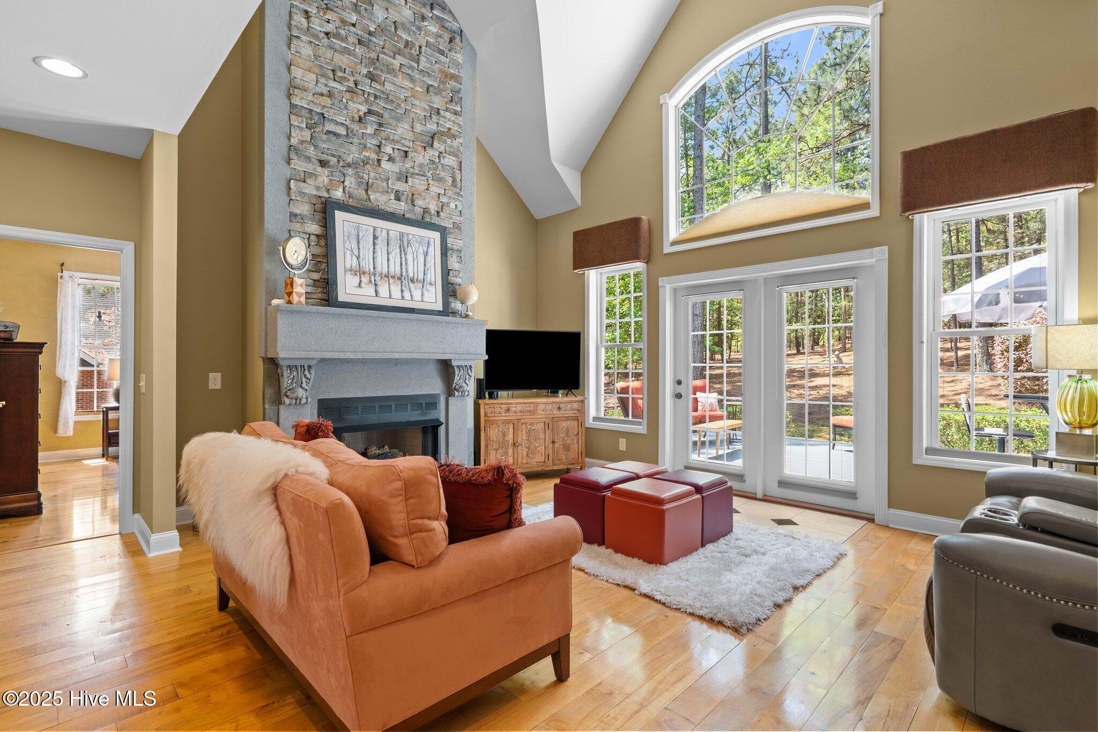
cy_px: 366
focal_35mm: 16
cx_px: 549
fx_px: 488
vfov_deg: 73.7
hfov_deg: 96.7
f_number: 8
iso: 500
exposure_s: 1/2.5
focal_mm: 16
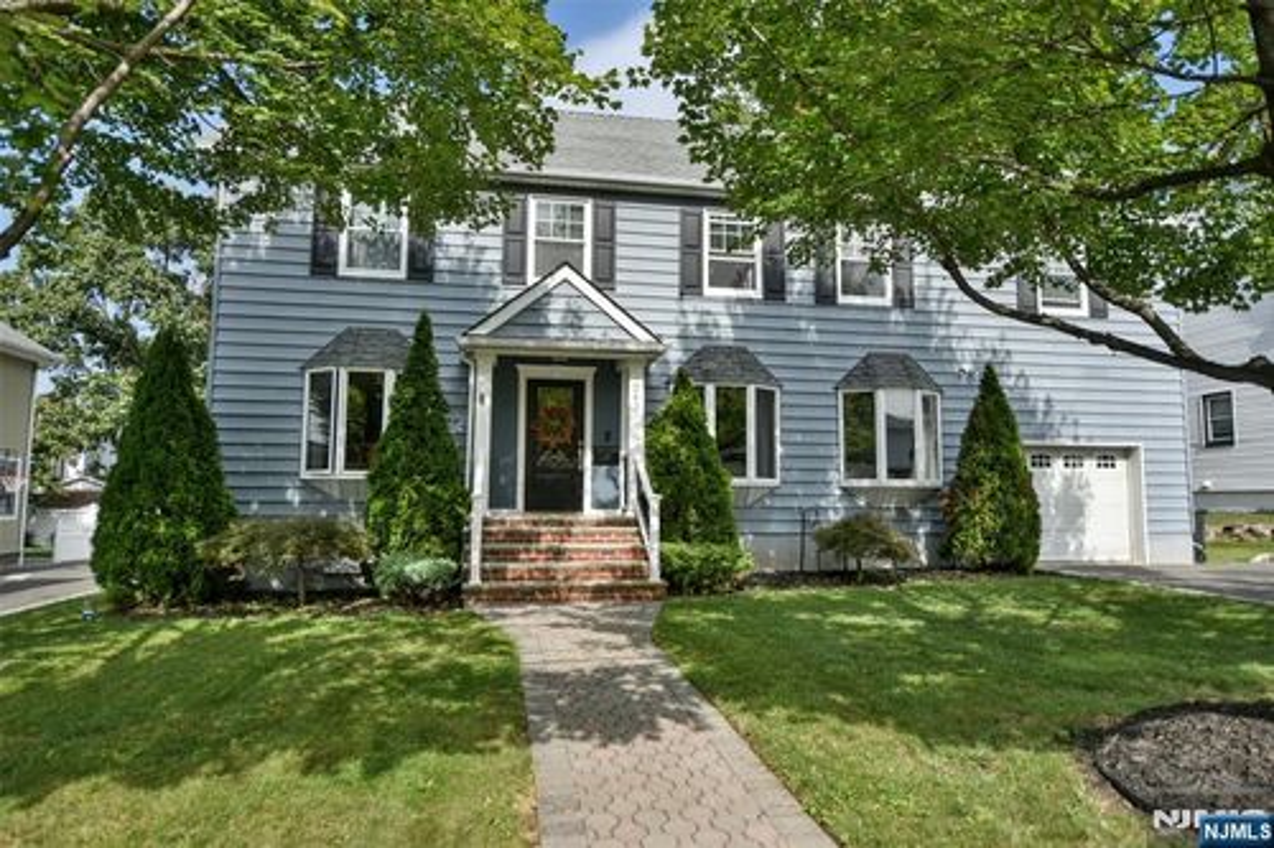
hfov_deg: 78.6
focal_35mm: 22
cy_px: 424
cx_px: 637
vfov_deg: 57.2
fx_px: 778
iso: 200
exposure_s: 1/3000
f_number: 2.8
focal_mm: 22
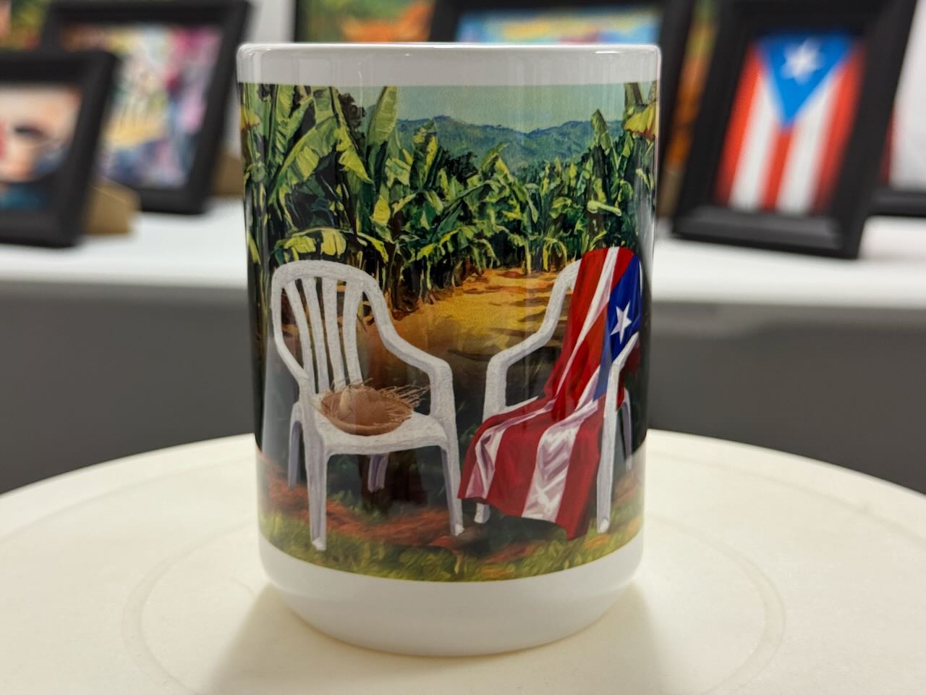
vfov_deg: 30.3
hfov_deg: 39.7
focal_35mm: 48
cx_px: 463
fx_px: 1284
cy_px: 348
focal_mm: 6.76
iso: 200
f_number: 1.78
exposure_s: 1/60
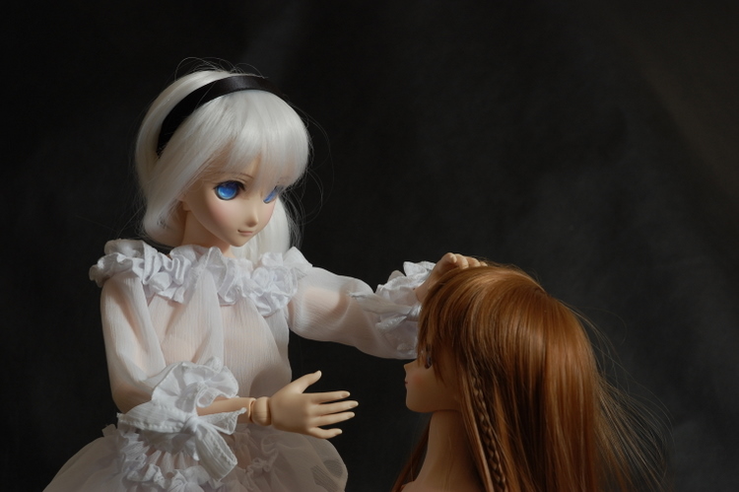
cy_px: 246
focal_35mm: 75
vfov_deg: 18.2
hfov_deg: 27.0
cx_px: 370
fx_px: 1539
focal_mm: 50
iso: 200
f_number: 8
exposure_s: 1/125
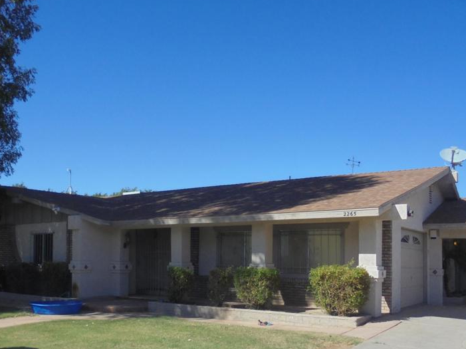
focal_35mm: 38
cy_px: 235
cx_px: 188
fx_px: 511
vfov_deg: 37.3
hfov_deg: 48.7
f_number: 3.5
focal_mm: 4.6
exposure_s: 1/800
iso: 100
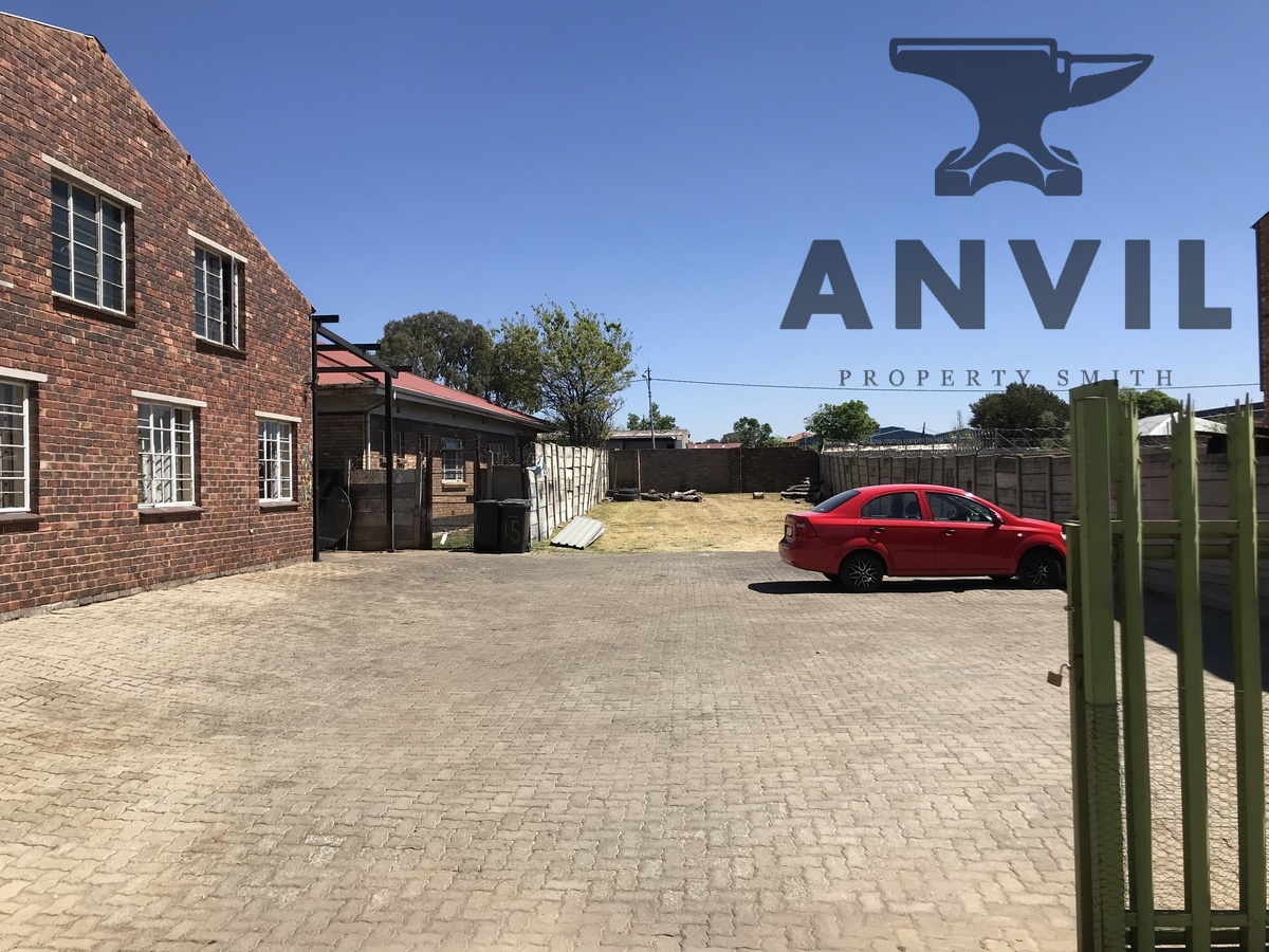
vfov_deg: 49.7
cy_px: 476
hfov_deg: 63.4
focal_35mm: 28
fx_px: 1026
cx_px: 634
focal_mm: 3.99
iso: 20
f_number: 1.8
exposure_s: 1/2591
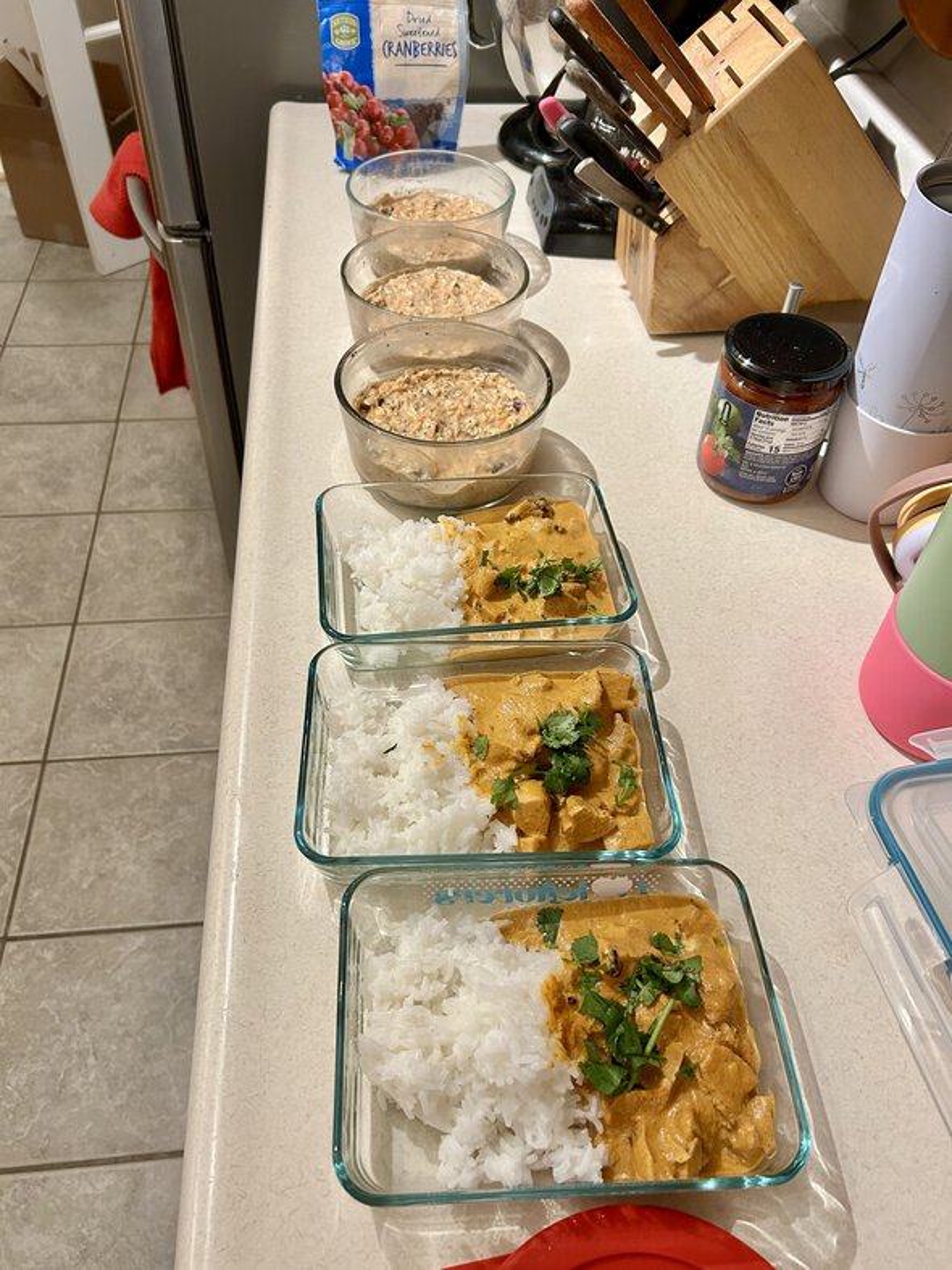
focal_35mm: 26
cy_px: 635
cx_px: 476
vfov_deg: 67.3
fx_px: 954
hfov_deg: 53.1
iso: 200
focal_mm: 5.7
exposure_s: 1/60
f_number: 1.5
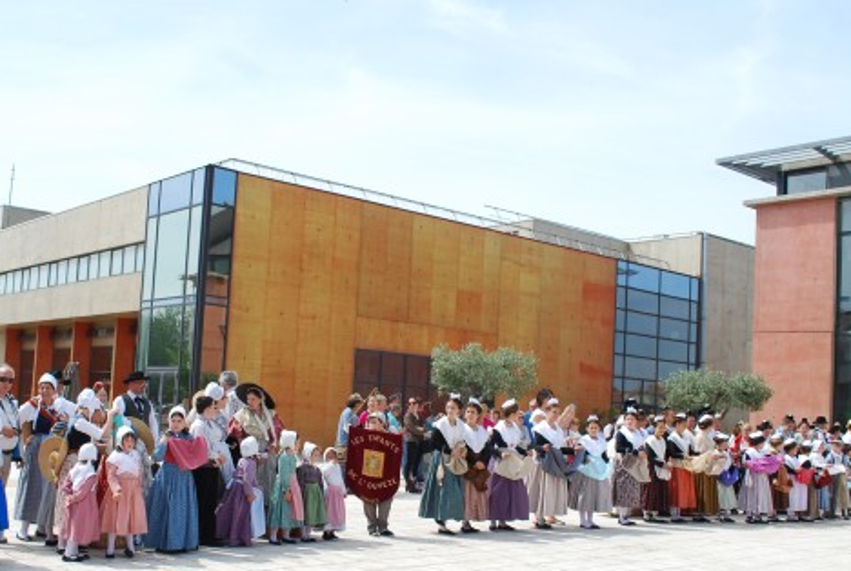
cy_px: 354
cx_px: 353
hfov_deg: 47.1
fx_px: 971
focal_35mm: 41
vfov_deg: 32.6
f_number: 7.1
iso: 100
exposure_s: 1/200
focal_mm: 20
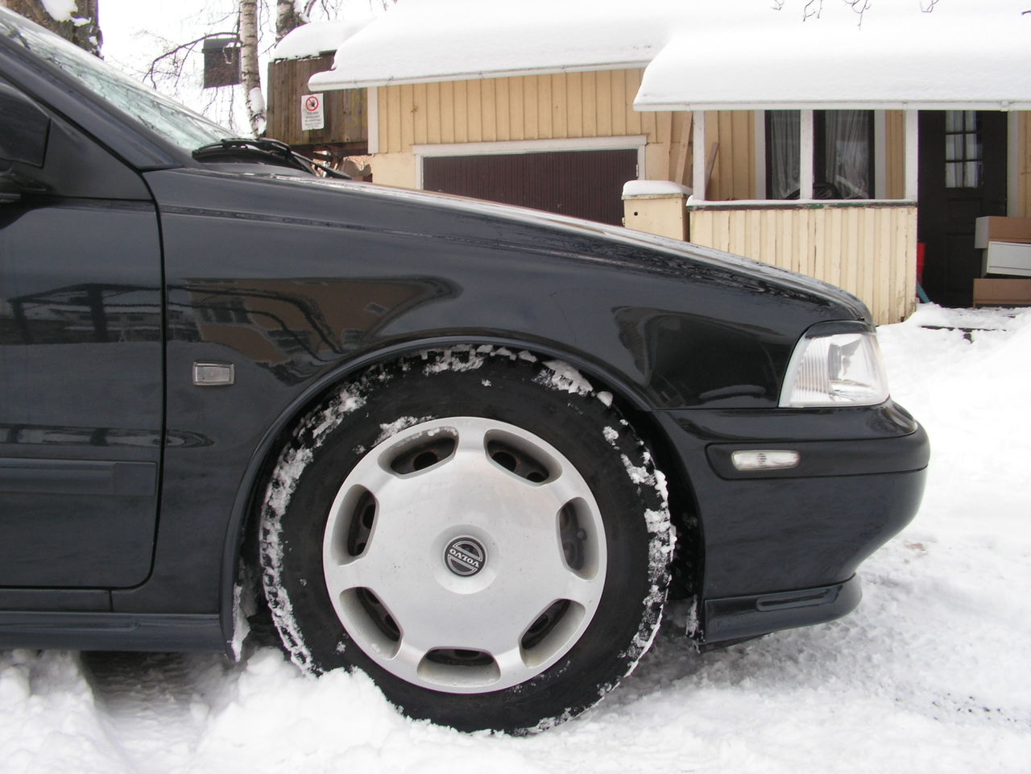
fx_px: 1072
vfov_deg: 39.7
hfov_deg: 51.4
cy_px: 387
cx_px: 516
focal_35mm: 36
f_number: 4.8
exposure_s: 1/80
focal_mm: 6
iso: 50
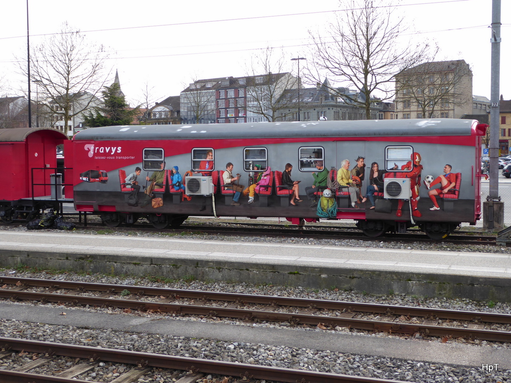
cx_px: 256
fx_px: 723
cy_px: 192
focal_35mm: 49
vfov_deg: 29.7
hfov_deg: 38.9
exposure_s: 1/160
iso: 80
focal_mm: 8.4
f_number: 4
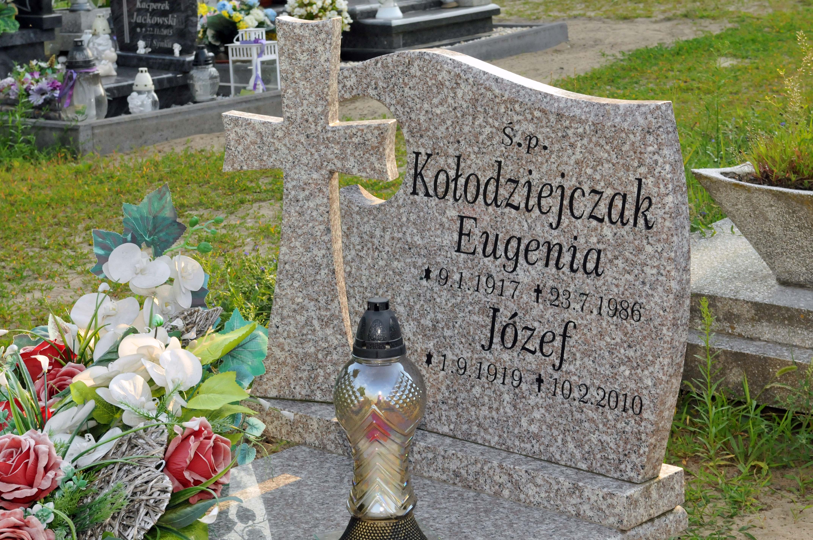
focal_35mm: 82
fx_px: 1861
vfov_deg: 16.5
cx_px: 406
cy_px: 270
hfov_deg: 24.6
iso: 800
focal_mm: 55
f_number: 11
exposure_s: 1/250
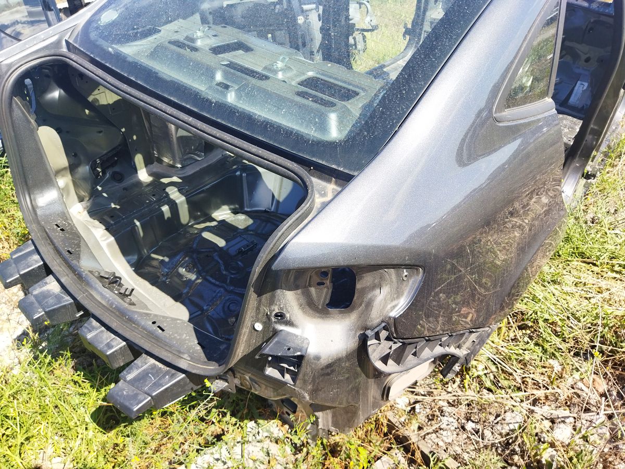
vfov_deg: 51.4
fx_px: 487
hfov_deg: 65.3
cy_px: 234
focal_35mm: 27
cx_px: 312
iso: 100
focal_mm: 4.71
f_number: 1.79
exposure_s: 1/1017
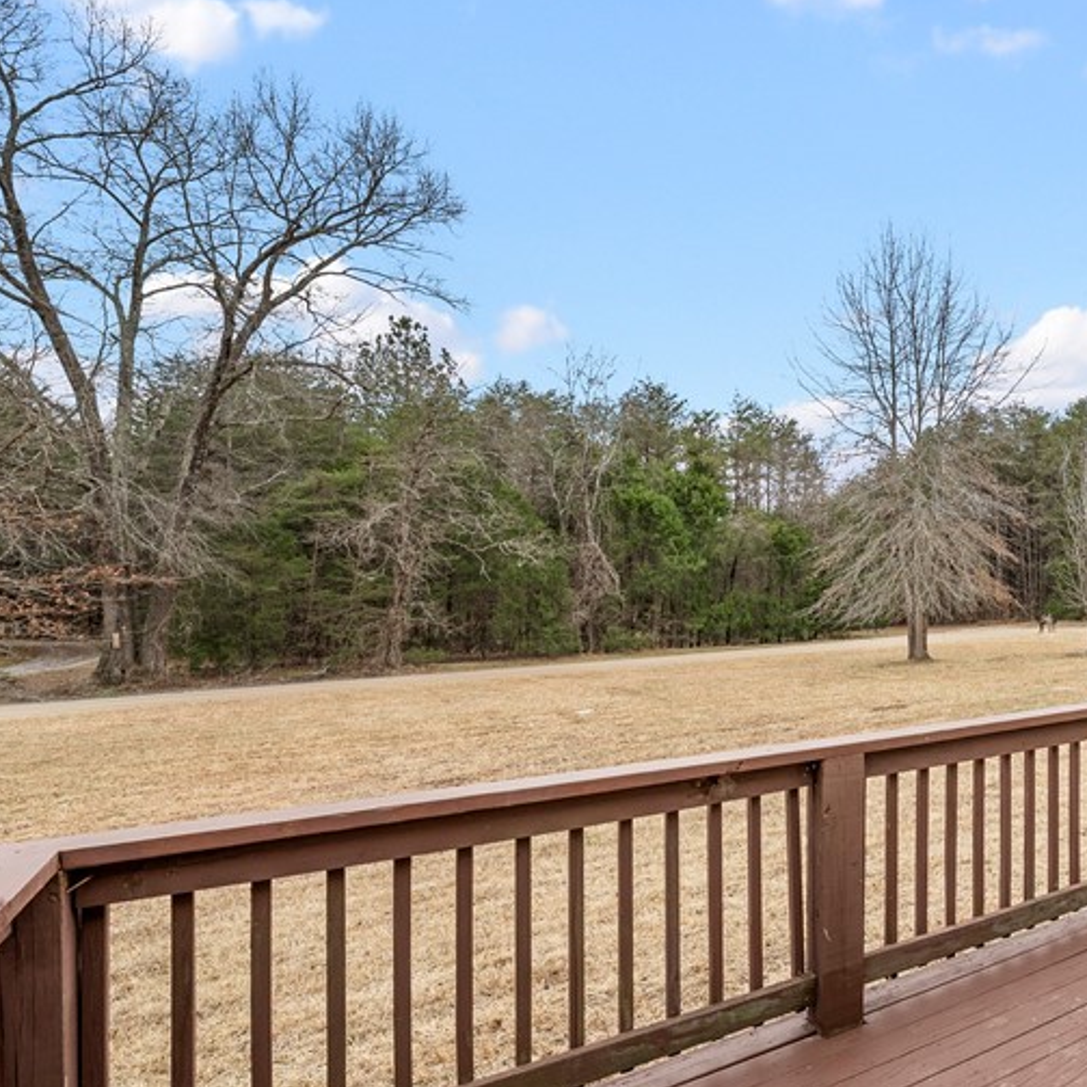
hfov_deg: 55.5
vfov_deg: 69.6
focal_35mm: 22
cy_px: 566
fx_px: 782
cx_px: 1061
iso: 1250
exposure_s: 1/200
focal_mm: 12
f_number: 6.3
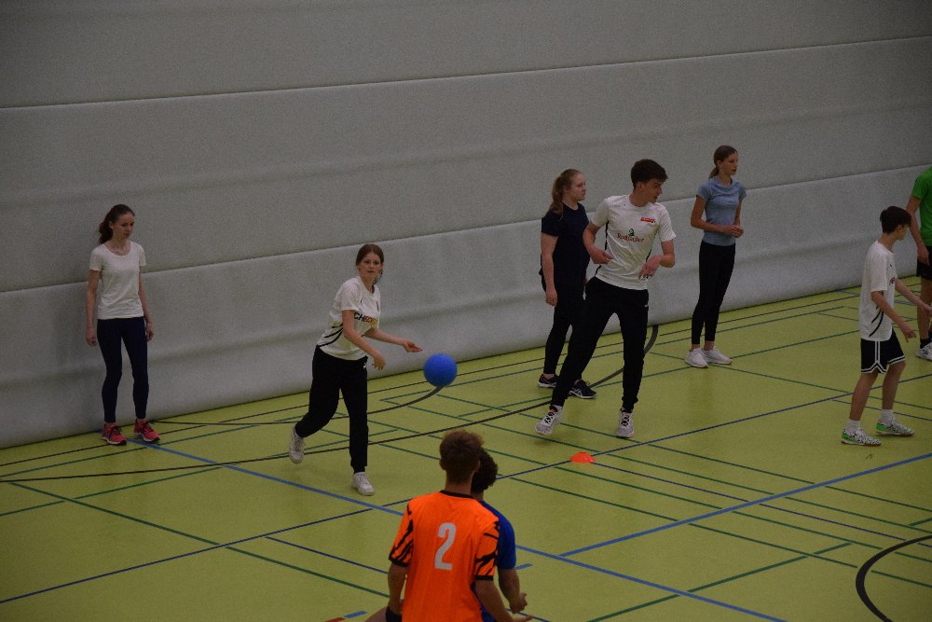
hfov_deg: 19.5
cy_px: 311
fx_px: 2719
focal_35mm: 105
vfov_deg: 13.0
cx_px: 466
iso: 2200
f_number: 4
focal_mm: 70
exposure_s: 1/500
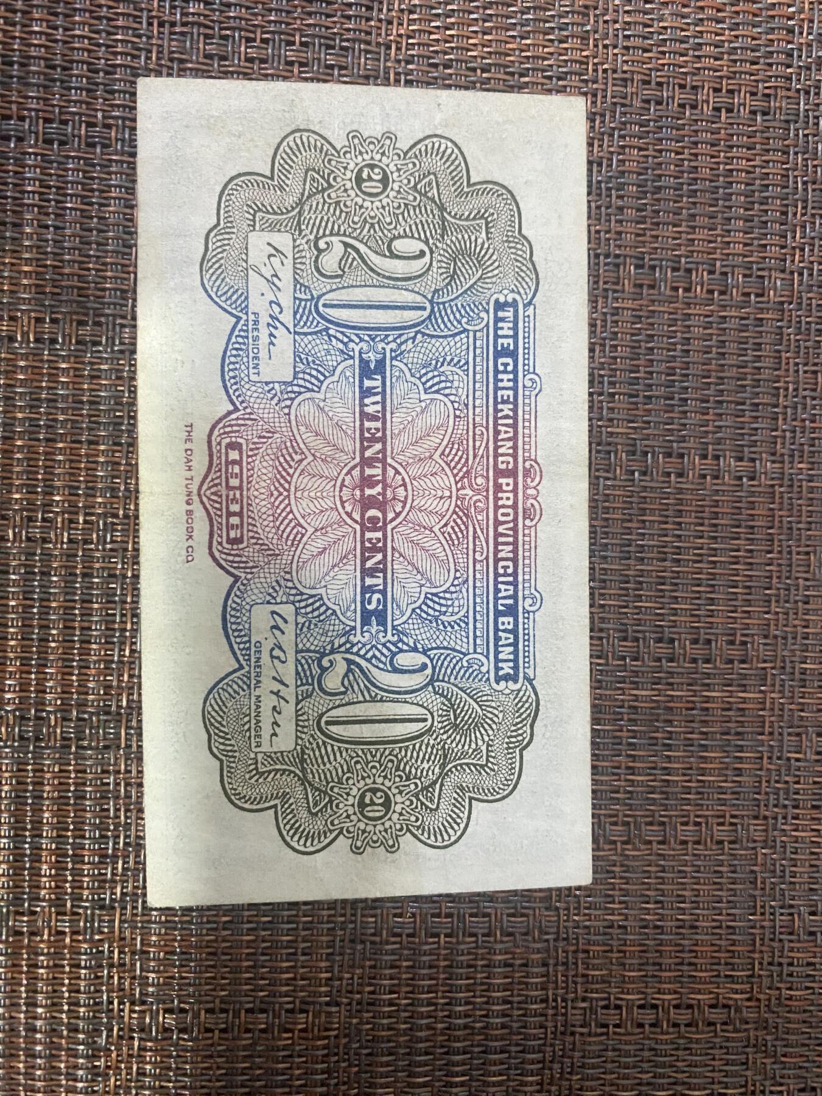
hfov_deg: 53.1
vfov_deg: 67.3
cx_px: 411
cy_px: 548
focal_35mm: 26
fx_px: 823
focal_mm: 4.25
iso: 400
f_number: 1.8
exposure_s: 1/50
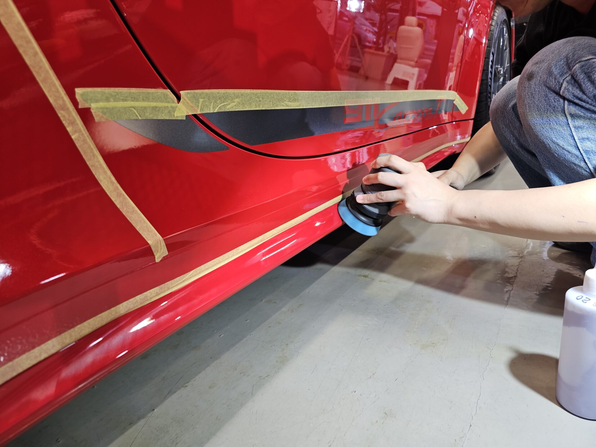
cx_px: 298
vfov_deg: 58.9
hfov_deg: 73.9
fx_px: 396
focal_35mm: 23
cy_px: 224
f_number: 1.7
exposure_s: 1/65.3
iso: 100
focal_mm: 6.3
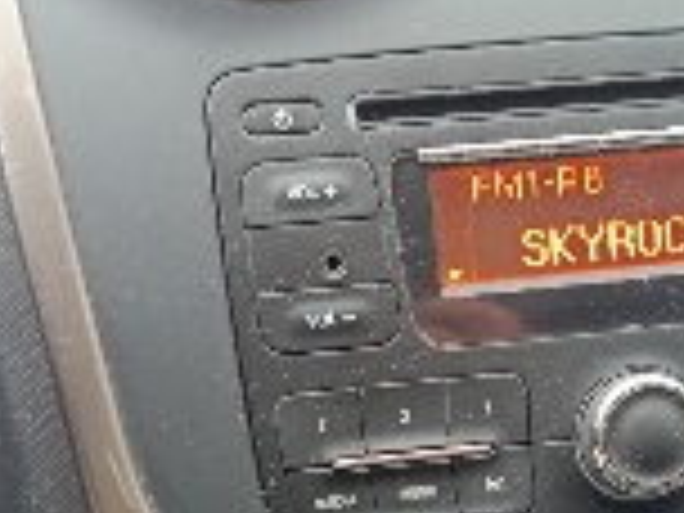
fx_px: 1403
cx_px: 446
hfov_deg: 27.3
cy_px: 536
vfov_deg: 20.0
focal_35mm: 71
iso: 1297
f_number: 1.7
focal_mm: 5.24
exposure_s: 1/33.3
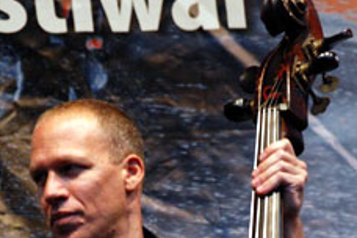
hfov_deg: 7.4
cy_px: 256
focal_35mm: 280
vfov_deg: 4.9
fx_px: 2777
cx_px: 149
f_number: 5.6
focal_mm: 85
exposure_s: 1/60
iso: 1250
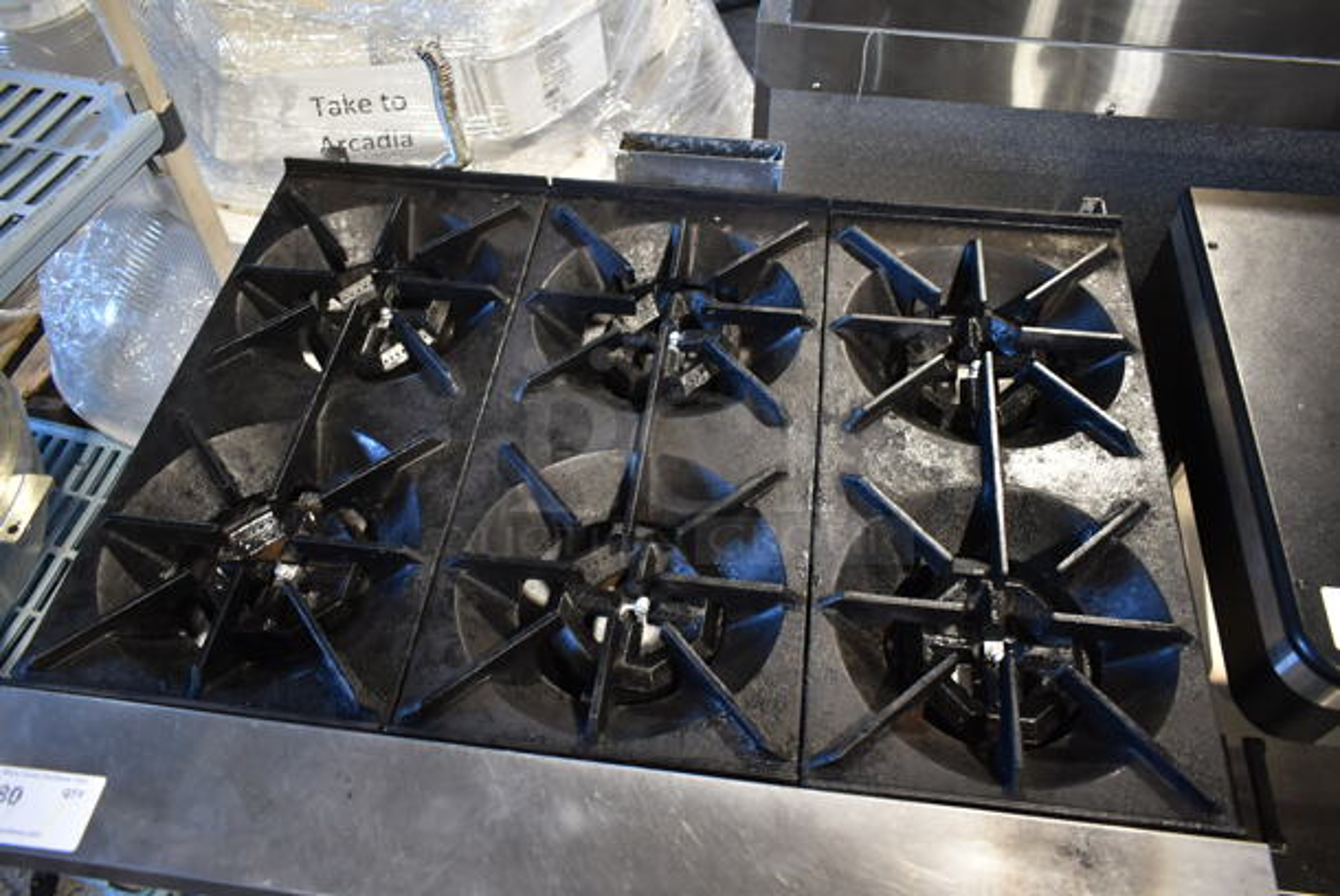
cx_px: 670
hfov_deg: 67.3
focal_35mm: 27
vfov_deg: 48.0
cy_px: 448
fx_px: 1006
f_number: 3.5
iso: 720
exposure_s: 1/30
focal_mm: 18
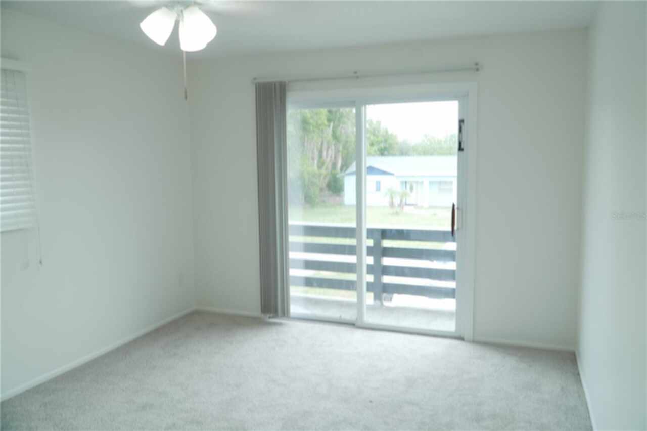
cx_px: 324
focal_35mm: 27
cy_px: 216
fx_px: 485
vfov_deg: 47.9
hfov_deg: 67.4
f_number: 7.1
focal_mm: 18
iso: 250
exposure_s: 1/20
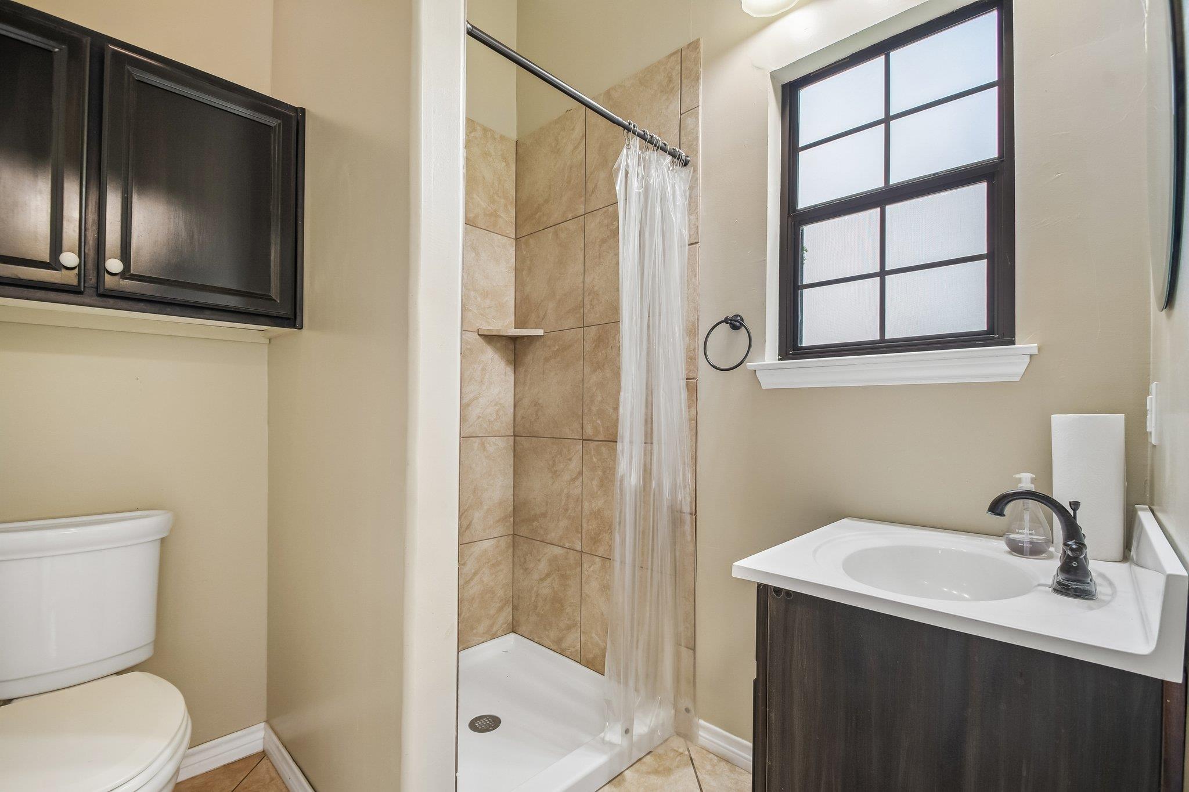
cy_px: 396
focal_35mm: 15
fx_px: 495
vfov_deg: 77.3
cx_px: 594
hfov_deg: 100.4
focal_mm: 10
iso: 400
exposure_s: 1/6
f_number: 8
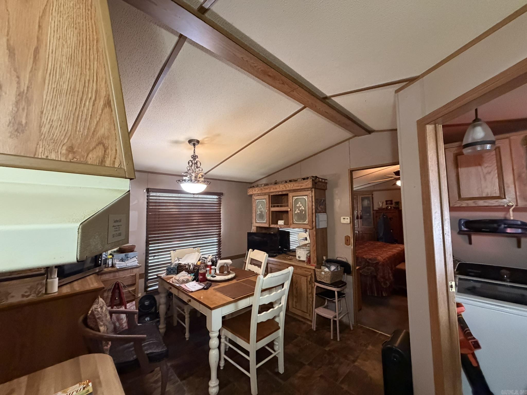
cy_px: 198
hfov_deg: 102.1
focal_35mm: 14
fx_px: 213
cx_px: 264
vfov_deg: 85.7
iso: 800
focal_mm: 2.22
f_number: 2.2
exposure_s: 1/60
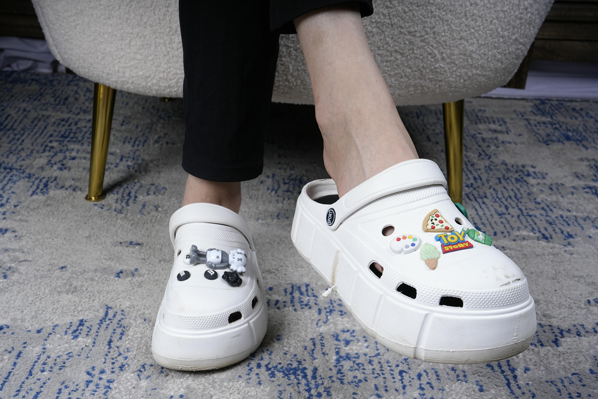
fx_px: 764
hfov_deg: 42.7
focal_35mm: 46
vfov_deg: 29.2
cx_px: 293
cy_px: 201
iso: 100
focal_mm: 45
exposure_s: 1/160
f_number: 14
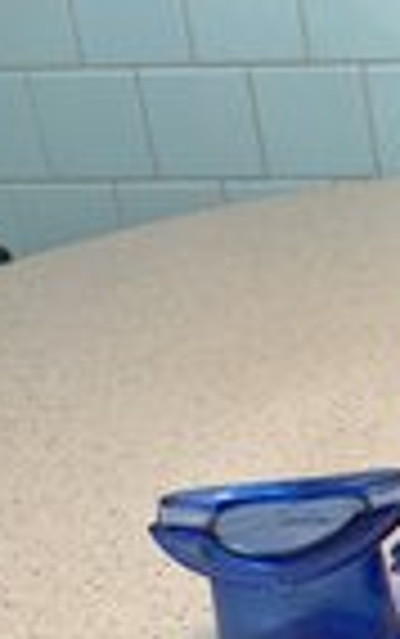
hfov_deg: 15.3
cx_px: 708
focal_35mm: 74
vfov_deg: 27.6
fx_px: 1288
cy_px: 434
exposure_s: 1/60
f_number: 1.8
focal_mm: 3
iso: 64
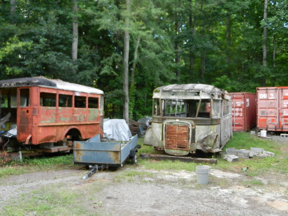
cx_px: 144
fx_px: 275
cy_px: 108
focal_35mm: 33
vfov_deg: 42.9
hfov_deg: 55.4
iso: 640
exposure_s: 1/160
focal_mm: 5.9
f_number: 3.8
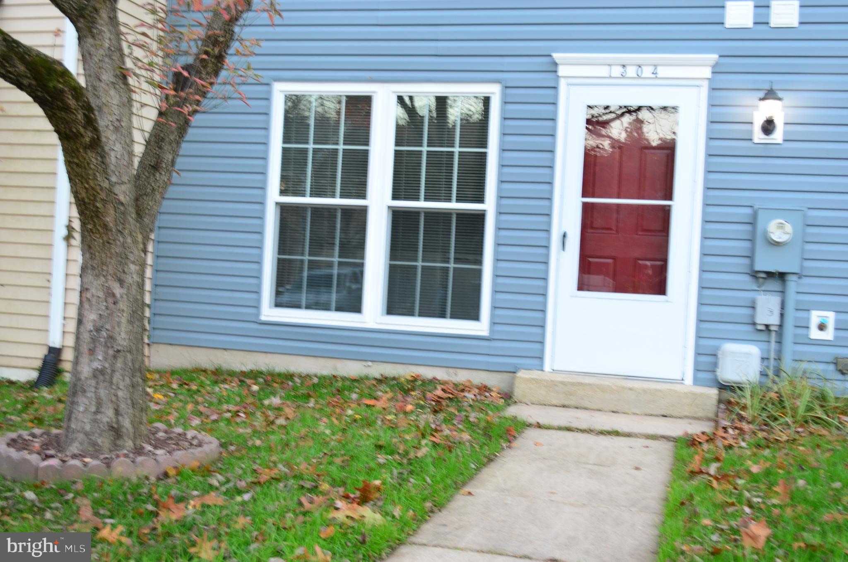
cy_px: 281
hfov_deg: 43.7
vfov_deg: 29.7
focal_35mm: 45
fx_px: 1058
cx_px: 424
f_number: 4.5
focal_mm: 30
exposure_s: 1/13
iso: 200
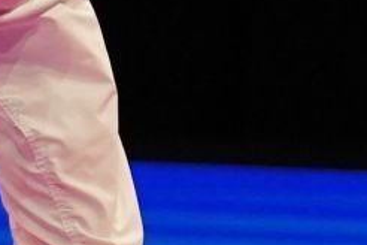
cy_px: -632
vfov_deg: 1.0
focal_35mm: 1383
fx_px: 14098
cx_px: -351
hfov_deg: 1.5
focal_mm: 126
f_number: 2.8
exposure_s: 1/1000
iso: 3200
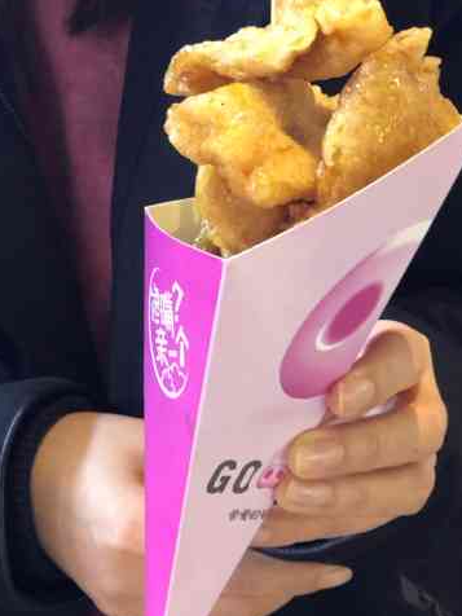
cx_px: 260
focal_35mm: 102
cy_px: 262
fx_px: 1815
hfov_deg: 14.5
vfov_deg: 19.2
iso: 160
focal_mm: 6
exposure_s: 1/13
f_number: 2.4
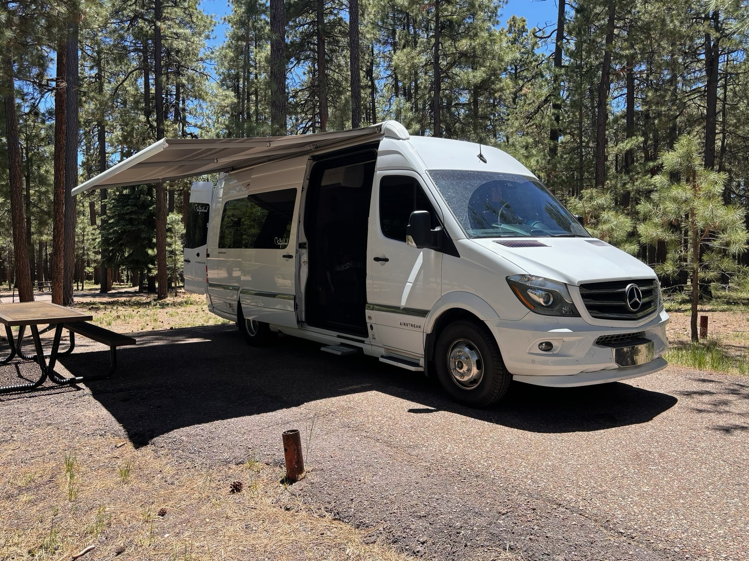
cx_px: 362
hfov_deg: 63.4
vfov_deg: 49.7
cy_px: 267
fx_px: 606
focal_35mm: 28
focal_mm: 5.96
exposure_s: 1/1248
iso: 50
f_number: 1.6
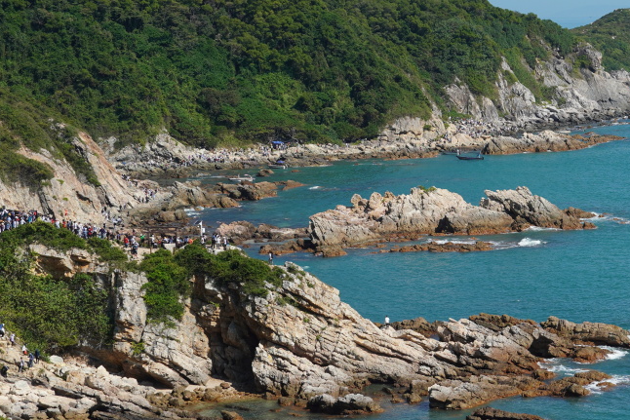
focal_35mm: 117
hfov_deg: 17.2
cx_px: 571
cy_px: 133
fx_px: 2048
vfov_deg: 11.7
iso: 100
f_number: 8
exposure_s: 1/320
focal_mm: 42
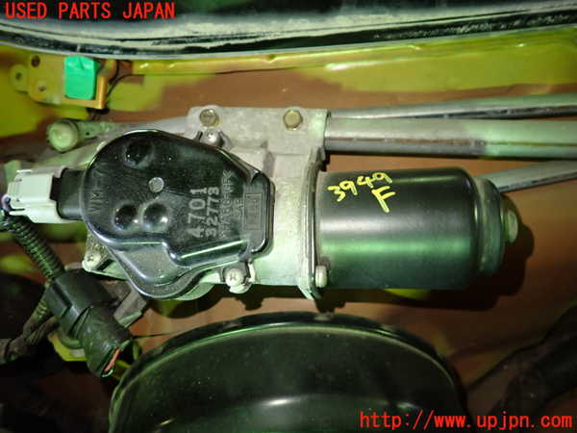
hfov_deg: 69.4
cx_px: 288
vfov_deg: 54.9
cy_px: 216
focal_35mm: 25
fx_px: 417
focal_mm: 4.5
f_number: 2
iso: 400
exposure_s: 1/30
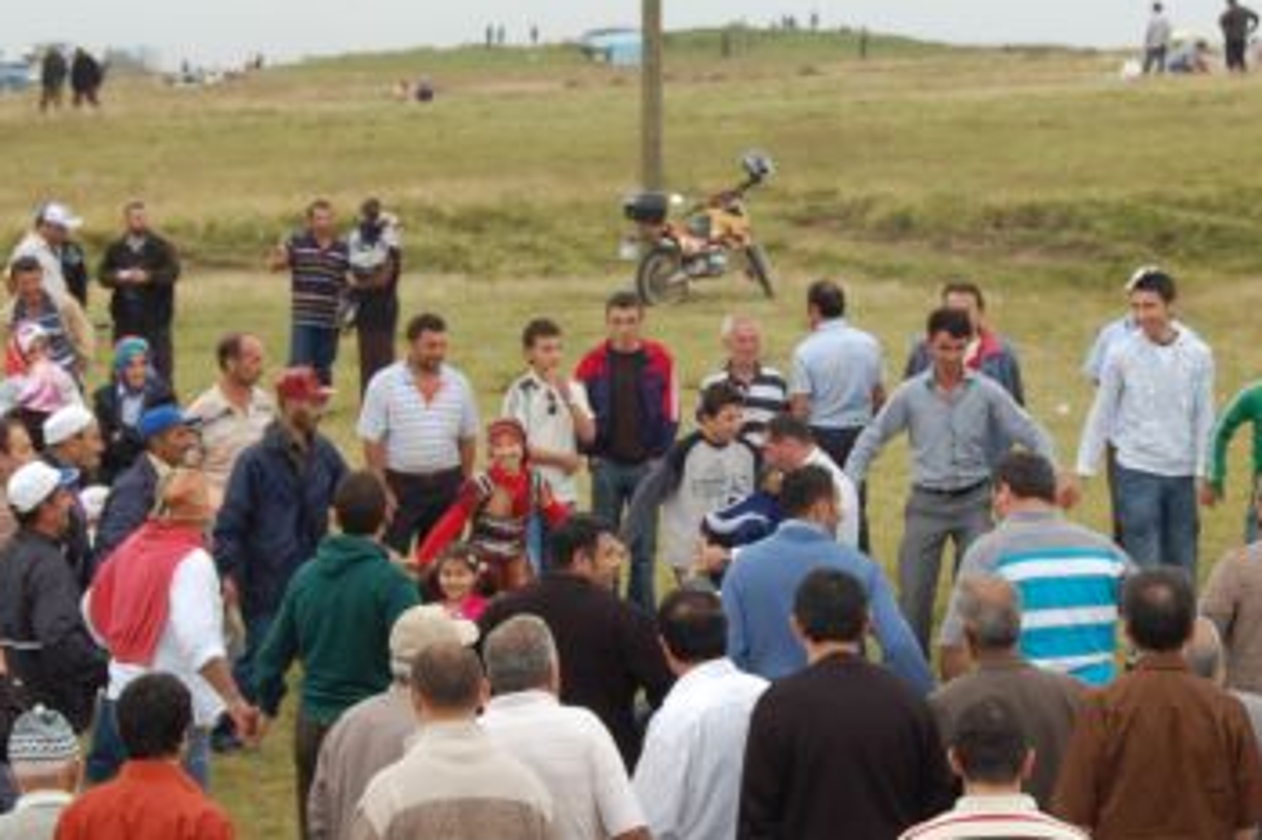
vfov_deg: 10.9
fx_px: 4415
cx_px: 721
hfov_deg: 16.3
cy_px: 463
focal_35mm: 126
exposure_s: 1/250
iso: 200
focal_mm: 46
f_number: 8
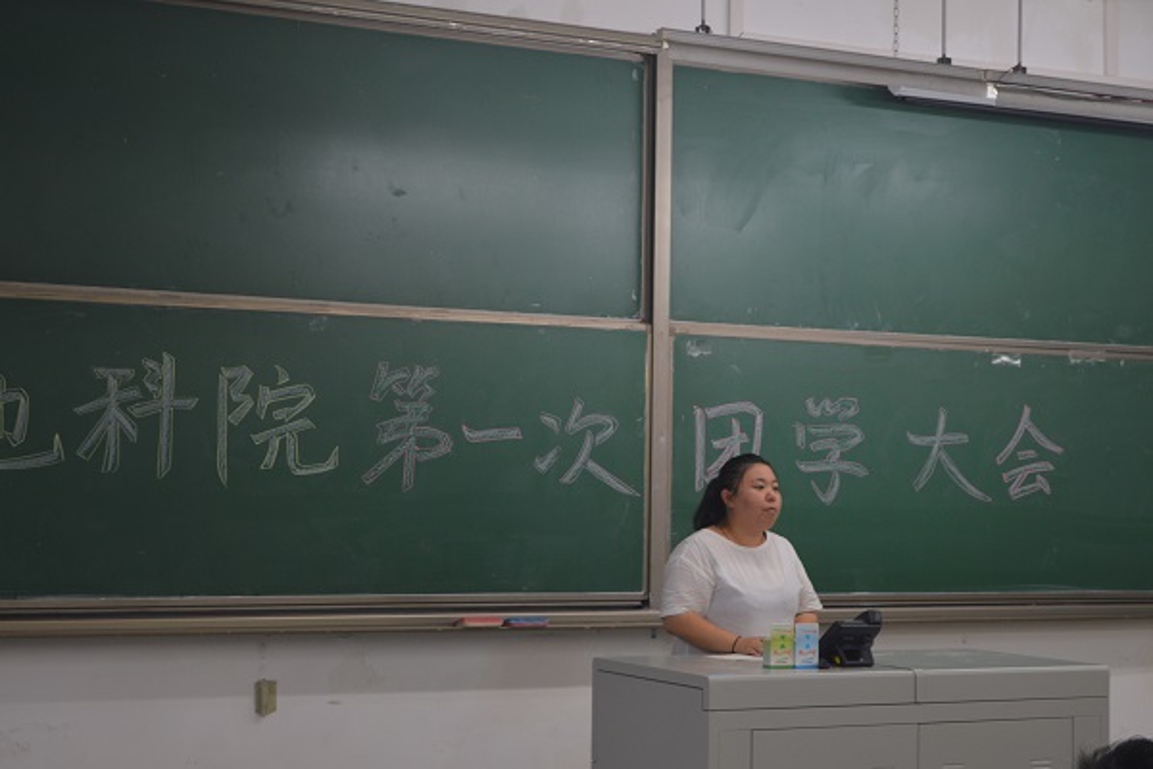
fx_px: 2210
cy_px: 384
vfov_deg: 19.7
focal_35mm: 69
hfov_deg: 29.2
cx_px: 576
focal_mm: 46
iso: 400
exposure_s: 1/30
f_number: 5
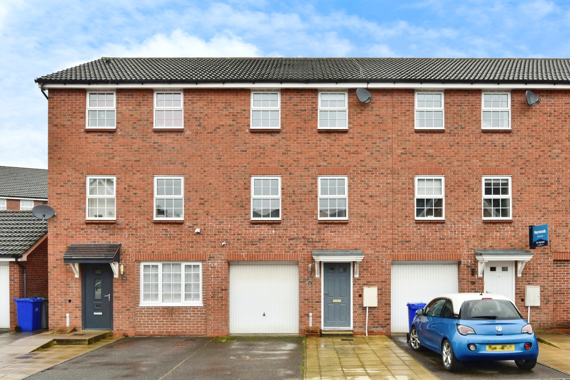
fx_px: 348
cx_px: 285
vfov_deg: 57.2
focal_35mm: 22
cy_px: 190
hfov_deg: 78.6
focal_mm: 22
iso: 400
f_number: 6.3
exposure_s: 1/200
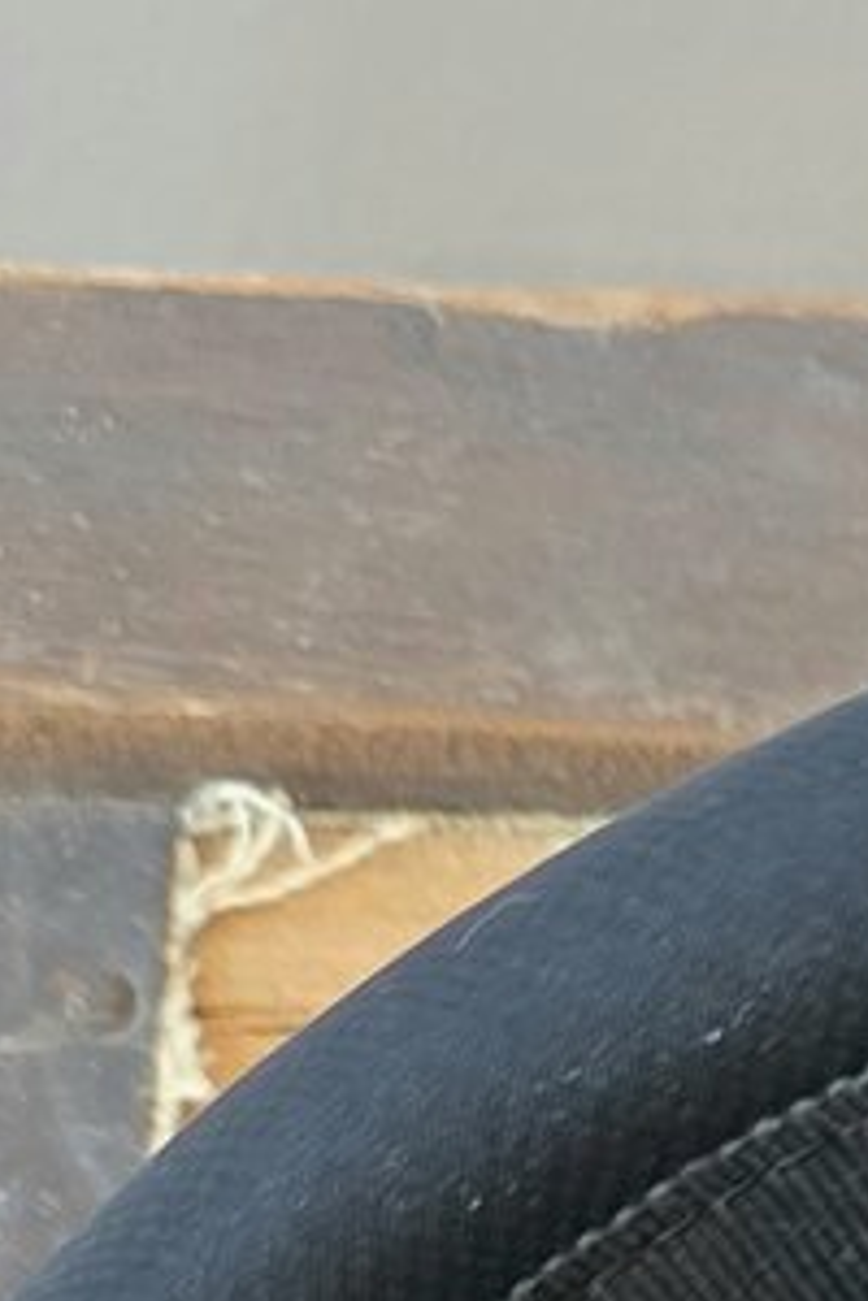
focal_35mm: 153
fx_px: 5533
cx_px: 1693
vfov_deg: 11.8
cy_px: 2732
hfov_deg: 8.5
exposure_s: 1/120
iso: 800
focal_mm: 6.3
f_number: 1.7
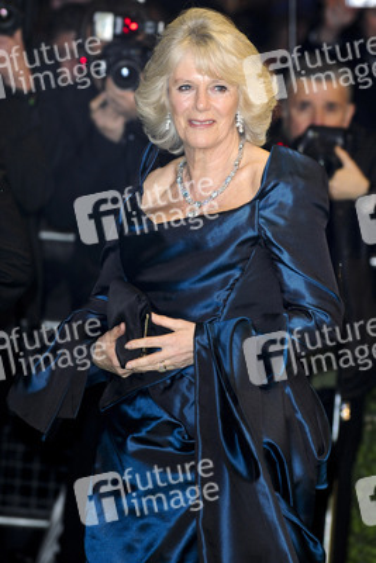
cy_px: 282
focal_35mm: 300
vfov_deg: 6.9
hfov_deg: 4.6
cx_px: 188
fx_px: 4696
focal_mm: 200
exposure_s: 1/160
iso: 400
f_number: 5
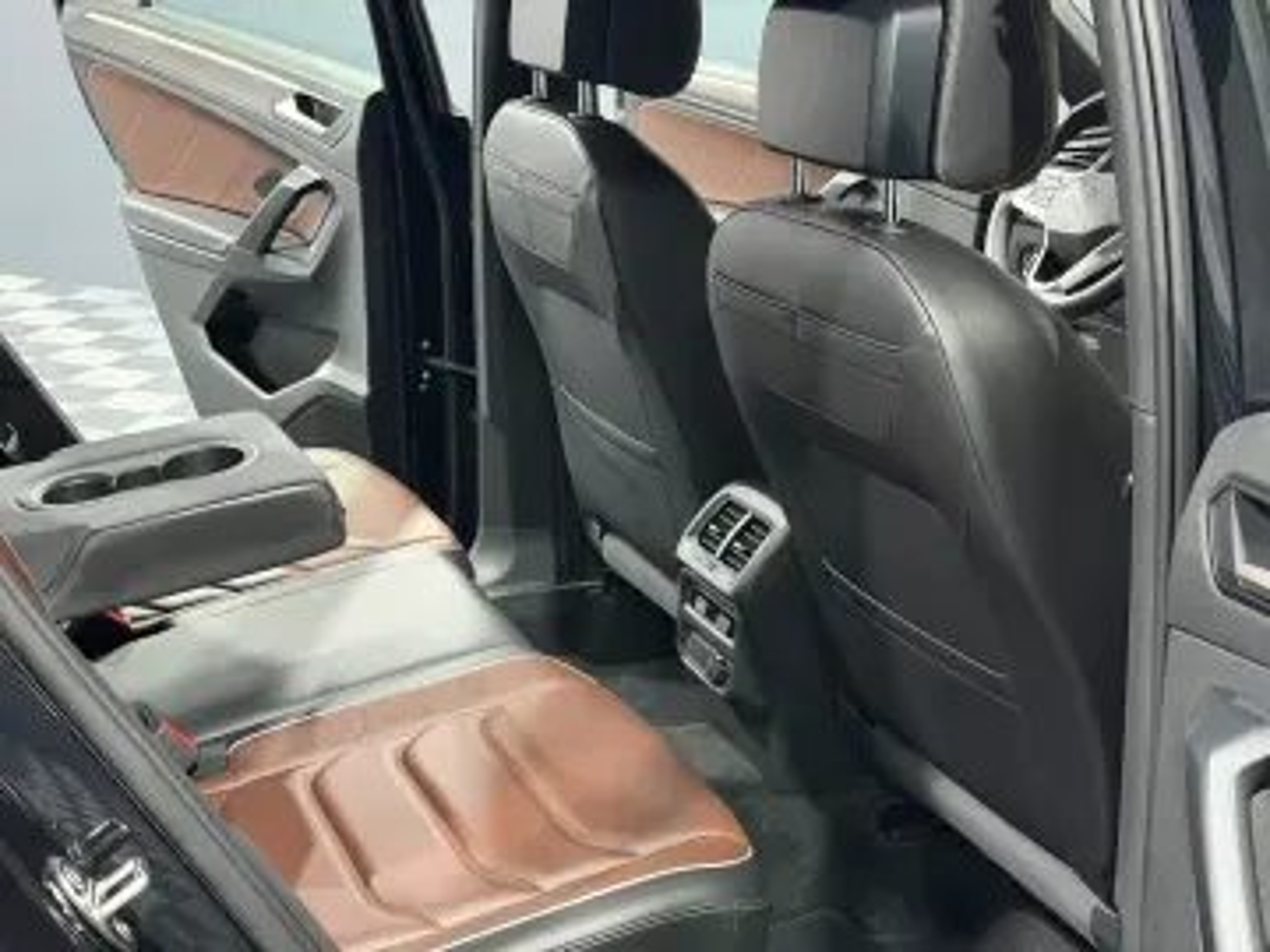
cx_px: 635
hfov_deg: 39.7
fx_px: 1761
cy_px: 476
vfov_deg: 30.3
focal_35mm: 48
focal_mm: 6.76
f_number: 1.78
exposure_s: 1/25
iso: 500
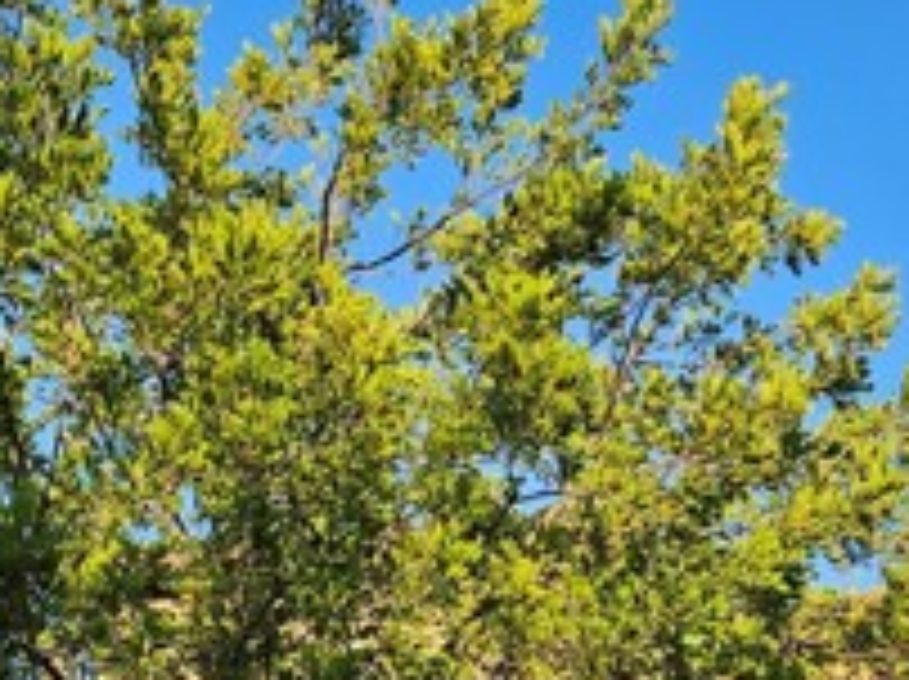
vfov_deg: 18.7
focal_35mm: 73
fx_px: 1915
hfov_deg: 26.6
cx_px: 572
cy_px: 892
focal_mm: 5.4
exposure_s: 1/769
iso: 25
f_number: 1.8
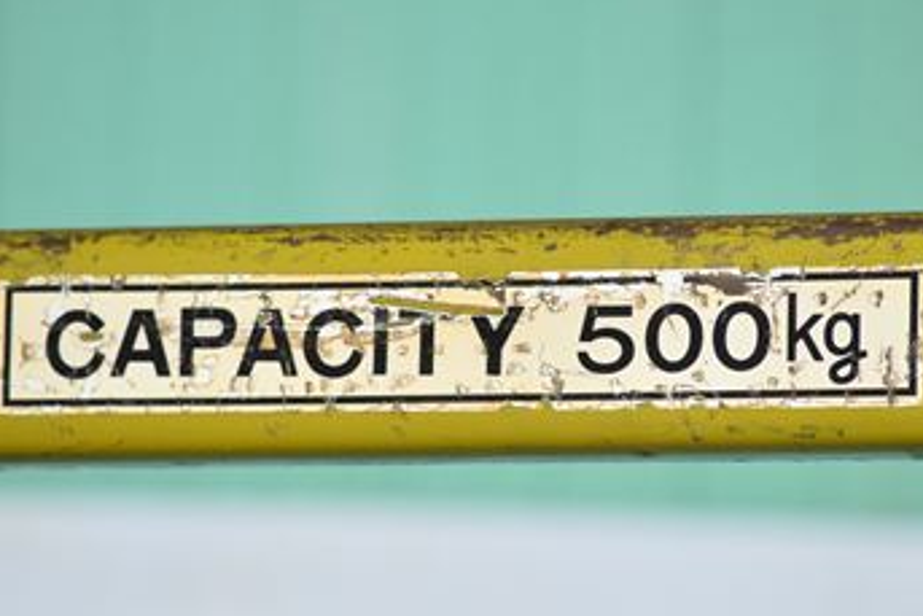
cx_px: 455
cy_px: 291
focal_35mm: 569
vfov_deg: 2.4
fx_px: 14594
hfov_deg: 3.6
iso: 1250
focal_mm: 260
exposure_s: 1/800
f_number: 6.3
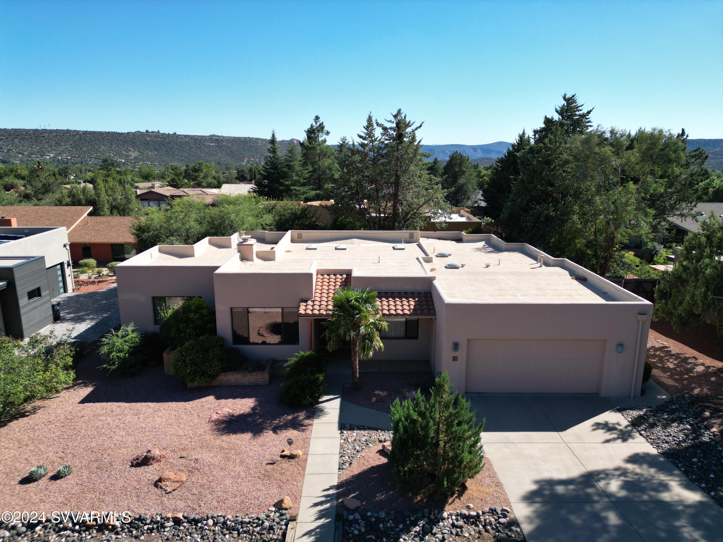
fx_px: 501
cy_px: 271
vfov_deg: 56.8
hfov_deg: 71.6
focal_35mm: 24
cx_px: 362
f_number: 1.7
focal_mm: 6.72
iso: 110
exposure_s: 1/2000
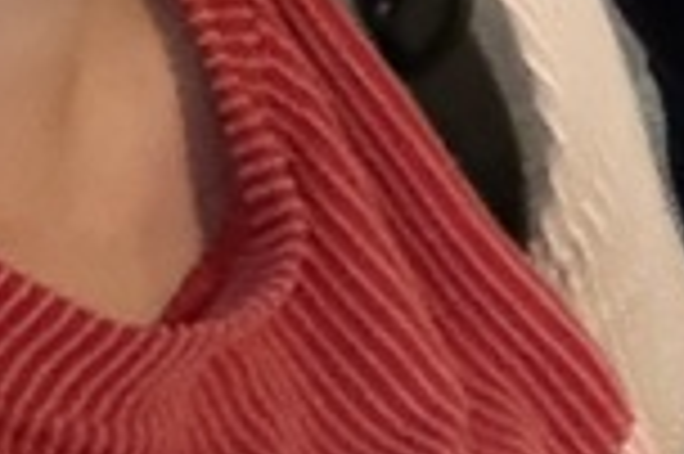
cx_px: 1138
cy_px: -1097
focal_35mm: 161
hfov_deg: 12.0
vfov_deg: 7.2
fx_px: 3056
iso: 500
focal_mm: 2.69
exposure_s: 1/24
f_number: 1.9
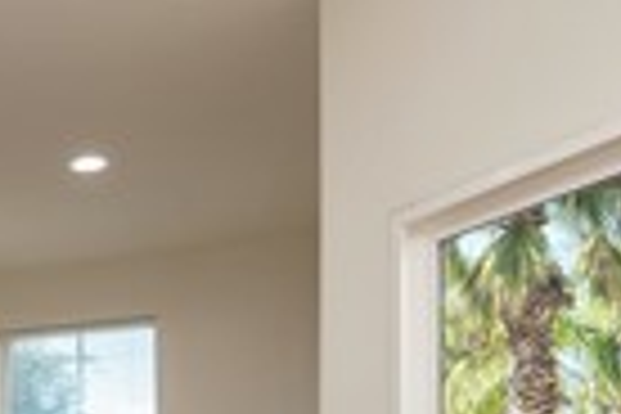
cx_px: -86
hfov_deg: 27.9
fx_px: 1121
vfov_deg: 18.9
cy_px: 585
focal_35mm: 65
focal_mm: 14
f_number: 5.6
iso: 200
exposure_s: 1/125
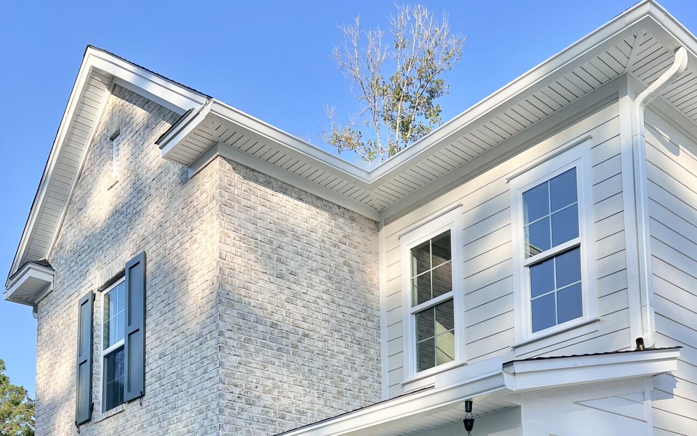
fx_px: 817
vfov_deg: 26.5
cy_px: 523
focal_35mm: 43
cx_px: 371
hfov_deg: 46.2
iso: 50
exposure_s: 1/2252
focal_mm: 5.7
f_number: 1.5
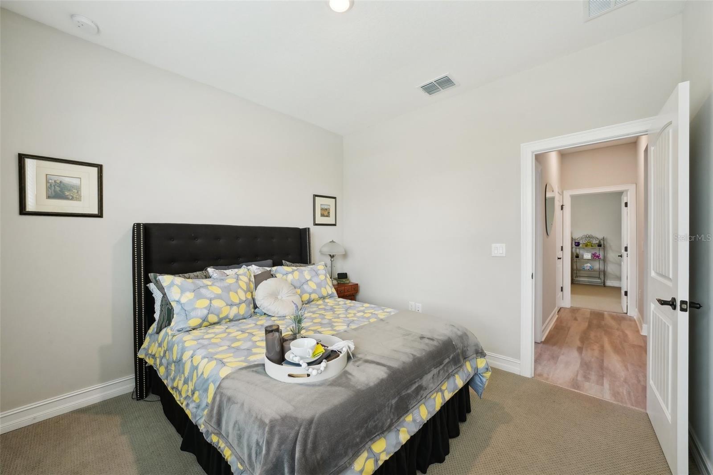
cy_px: 238
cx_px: 356
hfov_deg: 104.3
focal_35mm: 14
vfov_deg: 81.2
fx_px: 277
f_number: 8
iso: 800
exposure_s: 1/40
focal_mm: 14
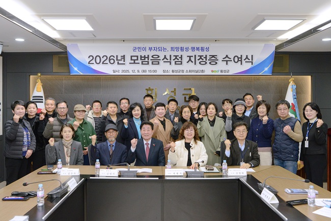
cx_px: 166
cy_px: 110
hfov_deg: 61.9
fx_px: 276
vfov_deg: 43.6
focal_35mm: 30
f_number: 5.6
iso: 2000
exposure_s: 1/160
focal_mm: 30
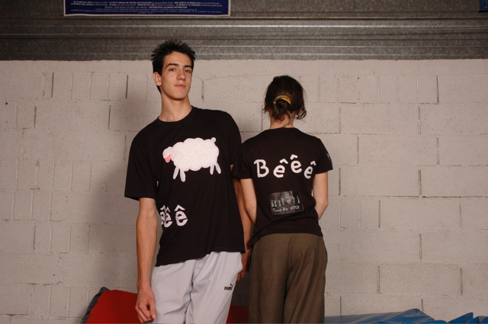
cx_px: 244
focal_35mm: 44
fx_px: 589
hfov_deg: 45.0
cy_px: 162
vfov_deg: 30.8
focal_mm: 29
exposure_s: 1/125
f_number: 11
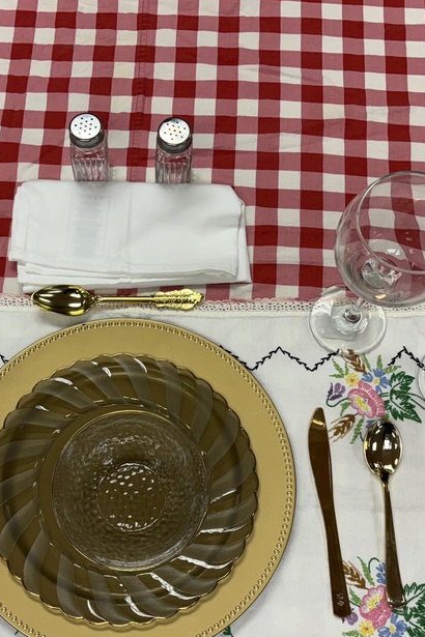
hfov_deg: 29.7
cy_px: 377
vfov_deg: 43.4
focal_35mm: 45
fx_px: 797
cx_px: 157
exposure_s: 1/120
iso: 50
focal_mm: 5.96
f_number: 1.6
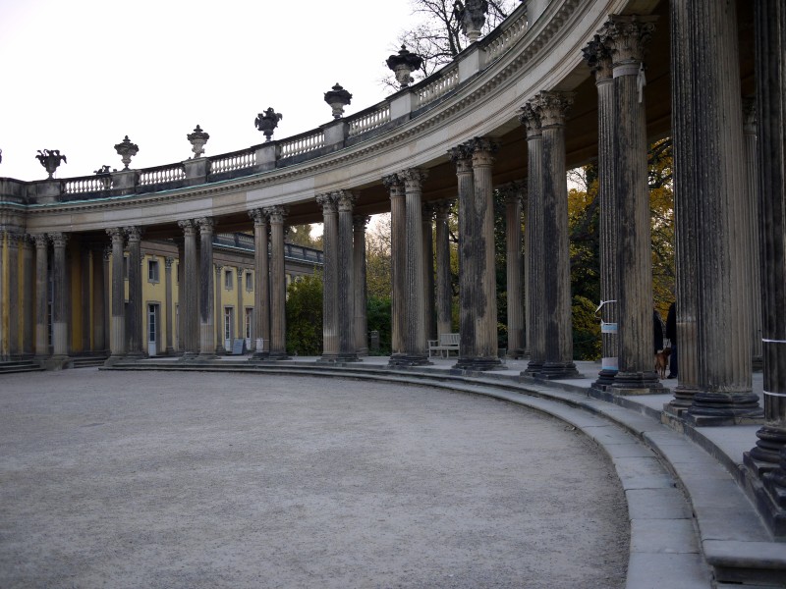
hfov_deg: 46.8
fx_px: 908
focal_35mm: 40
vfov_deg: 36.0
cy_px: 294
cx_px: 393
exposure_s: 1/160
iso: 100
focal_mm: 20
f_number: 2
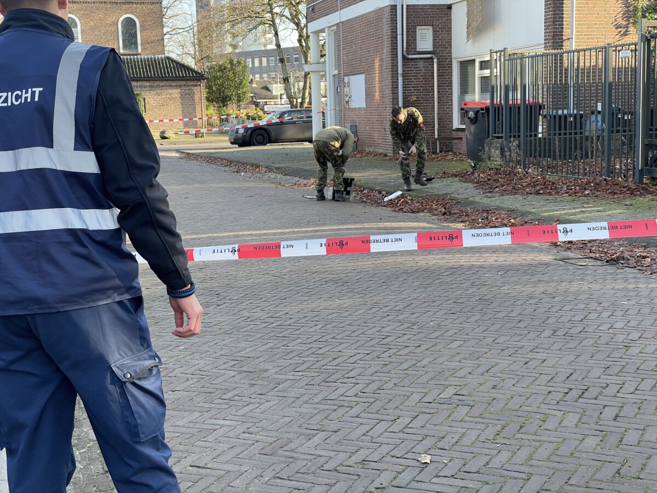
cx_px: 328
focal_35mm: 52
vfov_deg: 28.0
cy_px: 246
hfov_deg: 36.8
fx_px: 987
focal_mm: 6
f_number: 2
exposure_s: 1/122
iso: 32
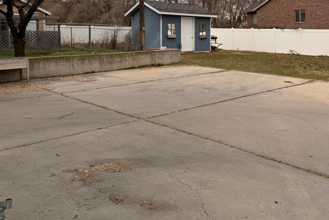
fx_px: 338
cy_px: 44
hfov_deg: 50.0
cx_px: 243
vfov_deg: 34.8
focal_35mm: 37
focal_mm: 6.76
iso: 80
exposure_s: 1/1689
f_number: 1.78
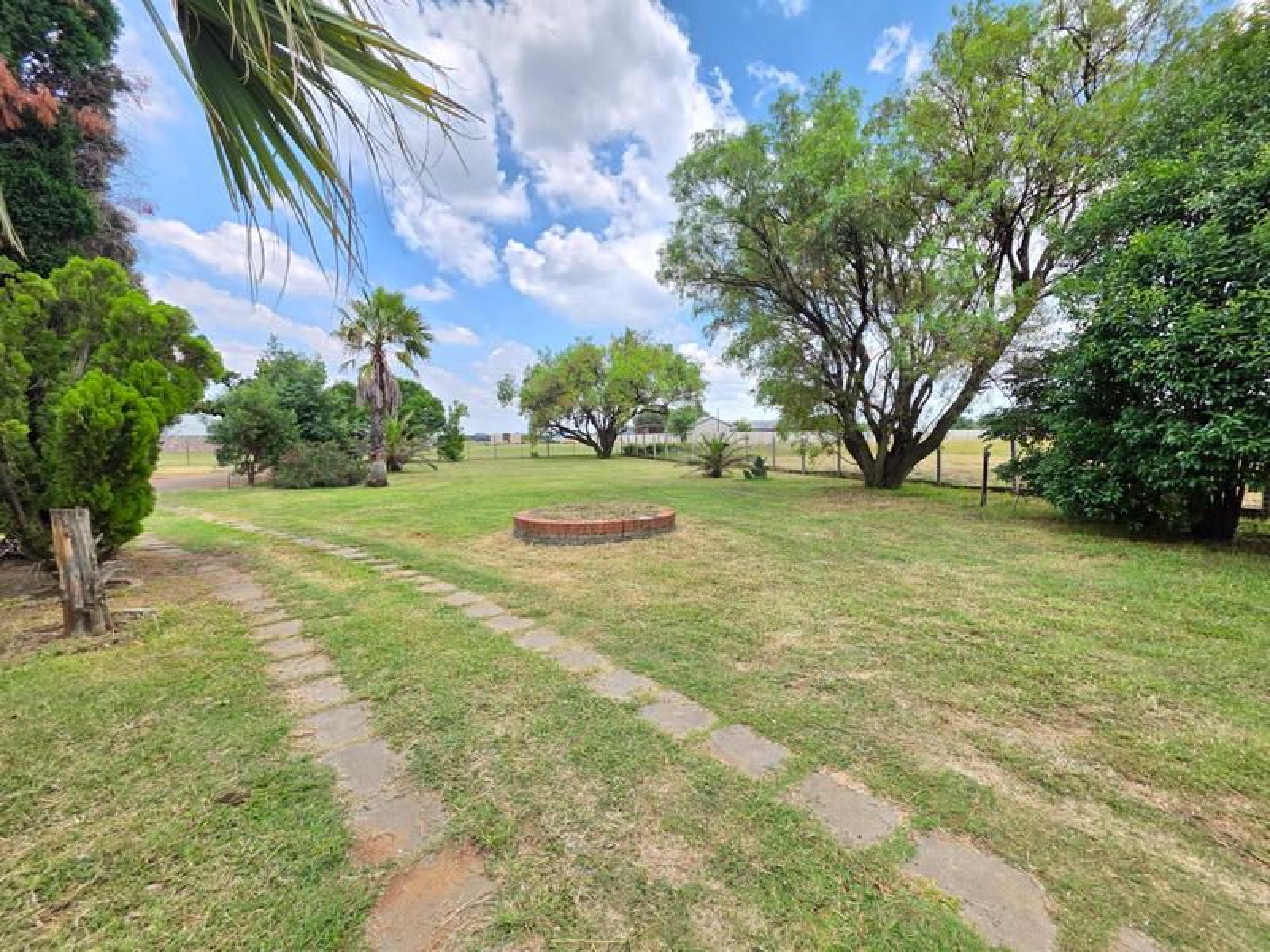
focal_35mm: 13
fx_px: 477
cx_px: 635
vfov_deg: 89.9
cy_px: 476
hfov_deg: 106.2
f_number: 1.9
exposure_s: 1/722
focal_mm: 2.2
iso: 40
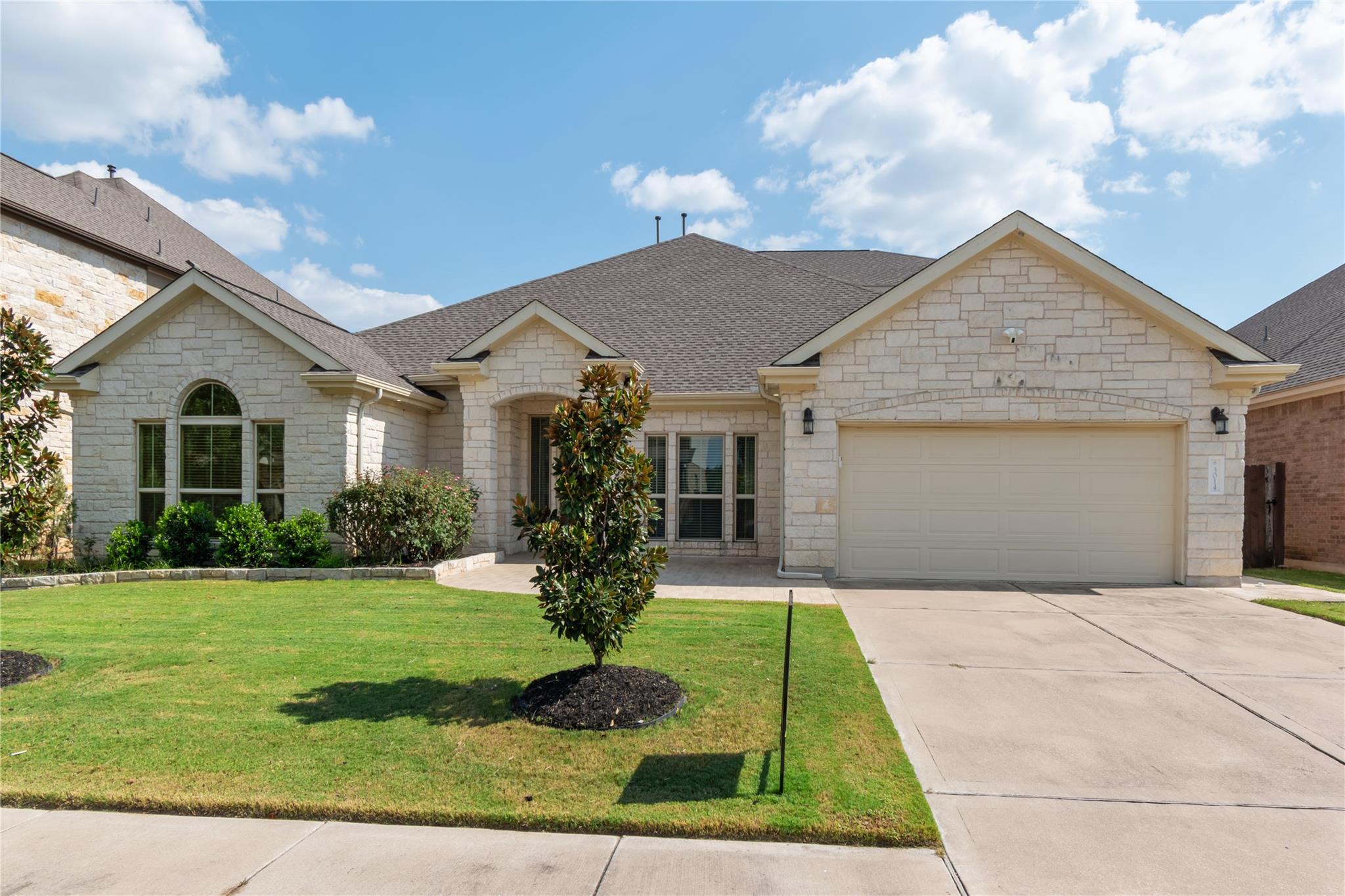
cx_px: 672
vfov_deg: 59.5
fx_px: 784
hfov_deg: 81.2
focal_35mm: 21
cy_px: 448
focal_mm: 14
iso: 100
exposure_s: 1/160
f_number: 11
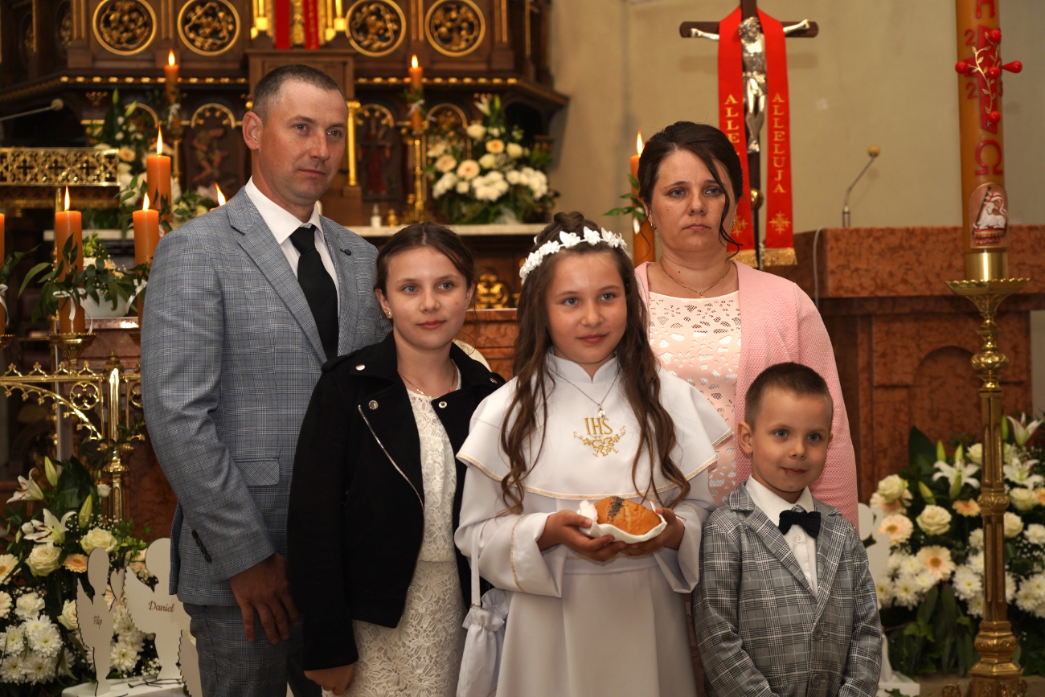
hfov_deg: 31.9
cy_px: 348
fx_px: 1829
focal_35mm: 63
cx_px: 522
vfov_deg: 21.6
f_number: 4
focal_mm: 63
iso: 400
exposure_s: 1/100
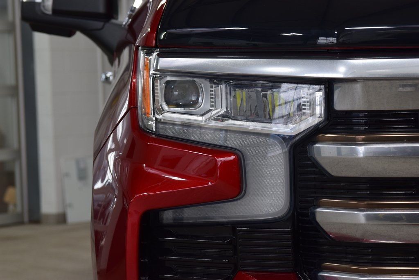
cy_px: 140
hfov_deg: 19.5
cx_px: 210
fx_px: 1222
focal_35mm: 105
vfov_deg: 13.0
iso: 500
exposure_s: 1/30
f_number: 7.1
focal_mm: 70
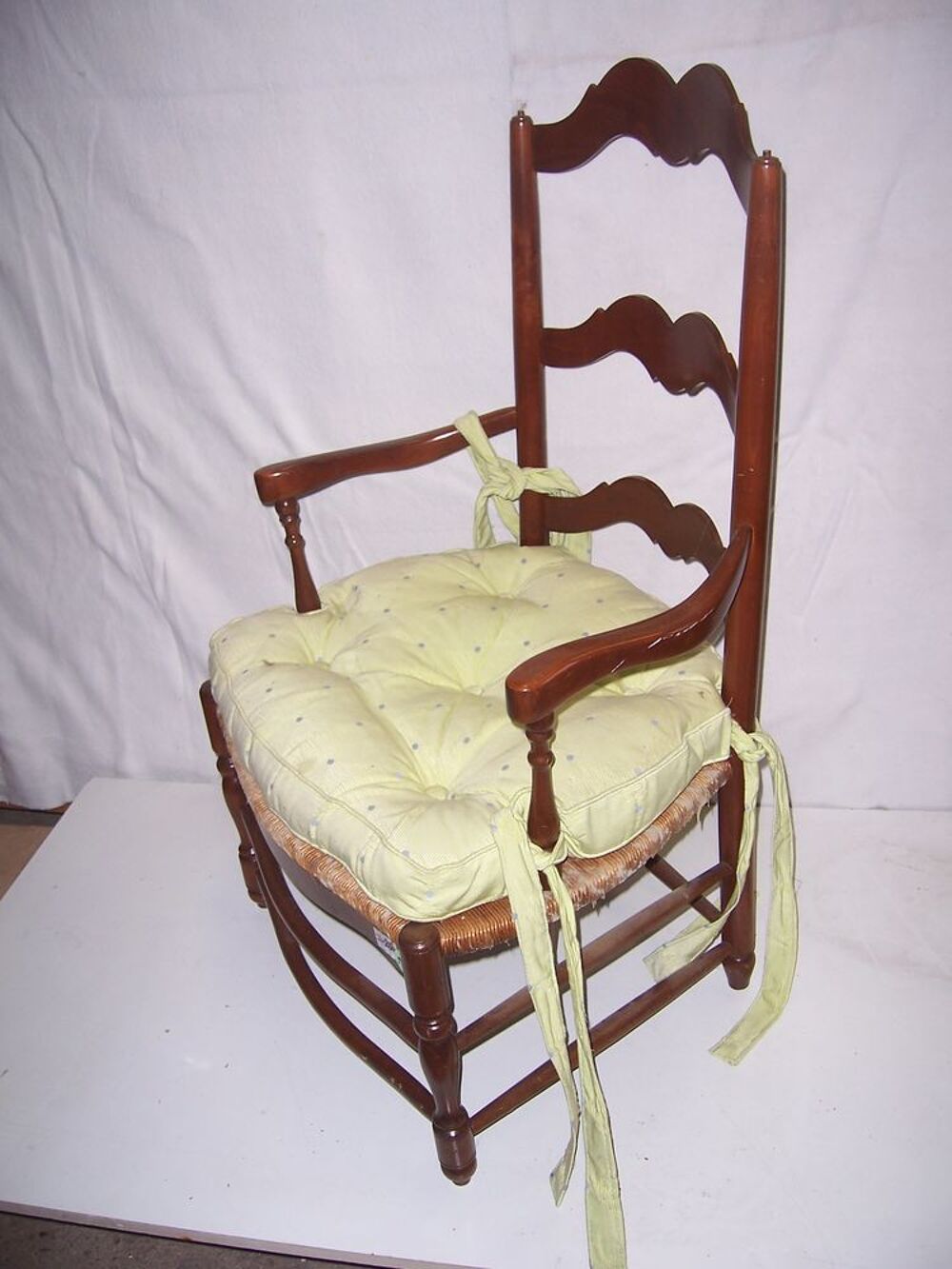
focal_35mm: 36
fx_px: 1320
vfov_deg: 51.4
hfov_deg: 39.7
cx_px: 476
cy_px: 634
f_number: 3
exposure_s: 1/60
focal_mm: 6
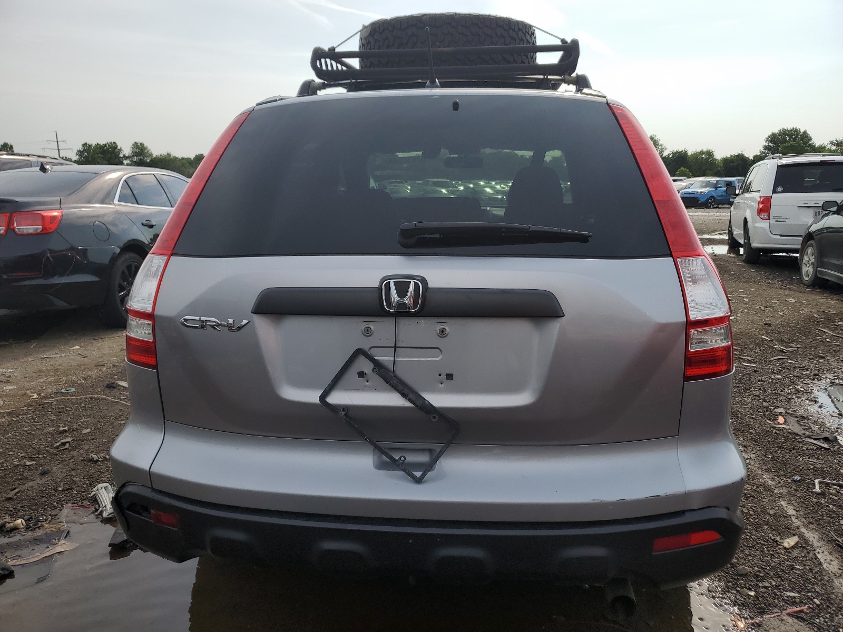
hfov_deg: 67.3
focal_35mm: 26
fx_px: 633
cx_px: 422
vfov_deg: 53.1
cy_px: 316
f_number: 1.5
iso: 50
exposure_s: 1/5000
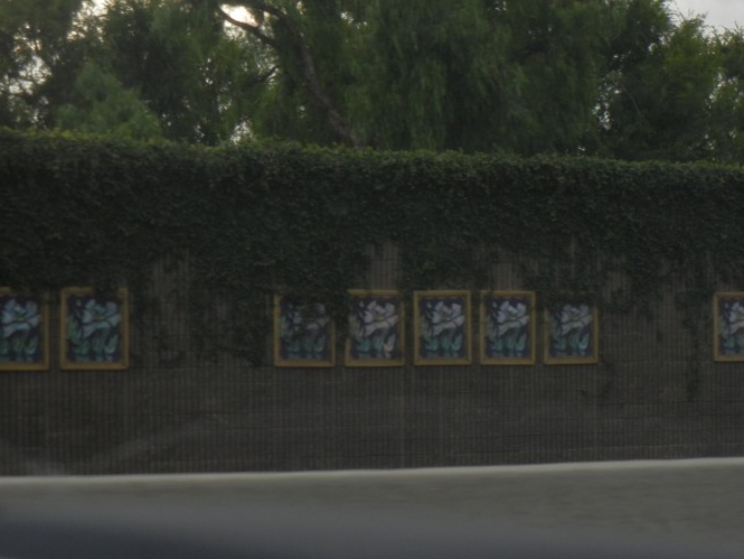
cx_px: 336
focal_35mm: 157
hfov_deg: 12.6
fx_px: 3375
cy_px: 362
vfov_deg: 9.5
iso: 160
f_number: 4.5
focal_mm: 18.3
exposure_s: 1/167
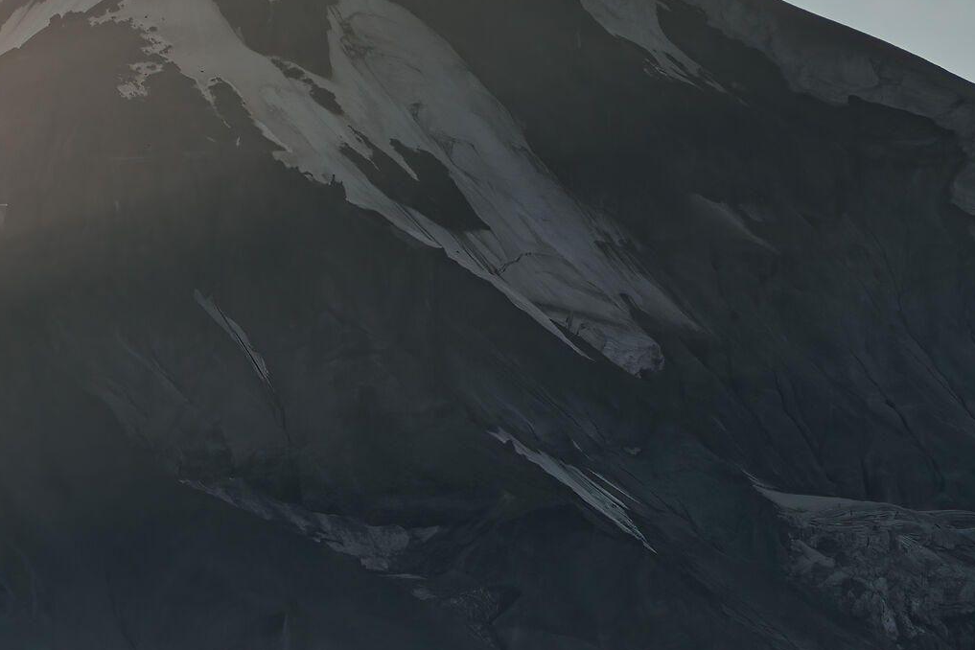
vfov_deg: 2.9
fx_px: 12782
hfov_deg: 4.4
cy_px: 234
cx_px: 236
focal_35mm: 472
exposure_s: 1/400
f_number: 4.5
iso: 64
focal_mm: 72
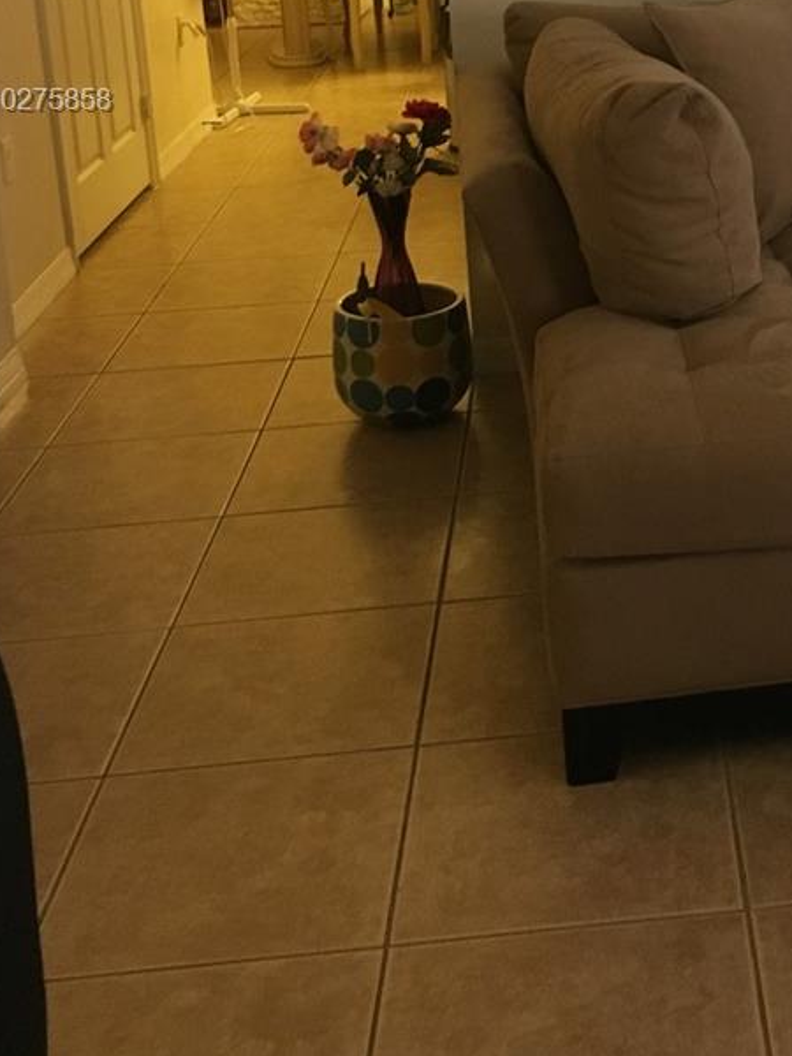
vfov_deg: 31.6
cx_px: 752
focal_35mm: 58
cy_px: 104
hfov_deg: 24.3
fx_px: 1769
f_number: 2.2
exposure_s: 1/15
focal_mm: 4.15
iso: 200
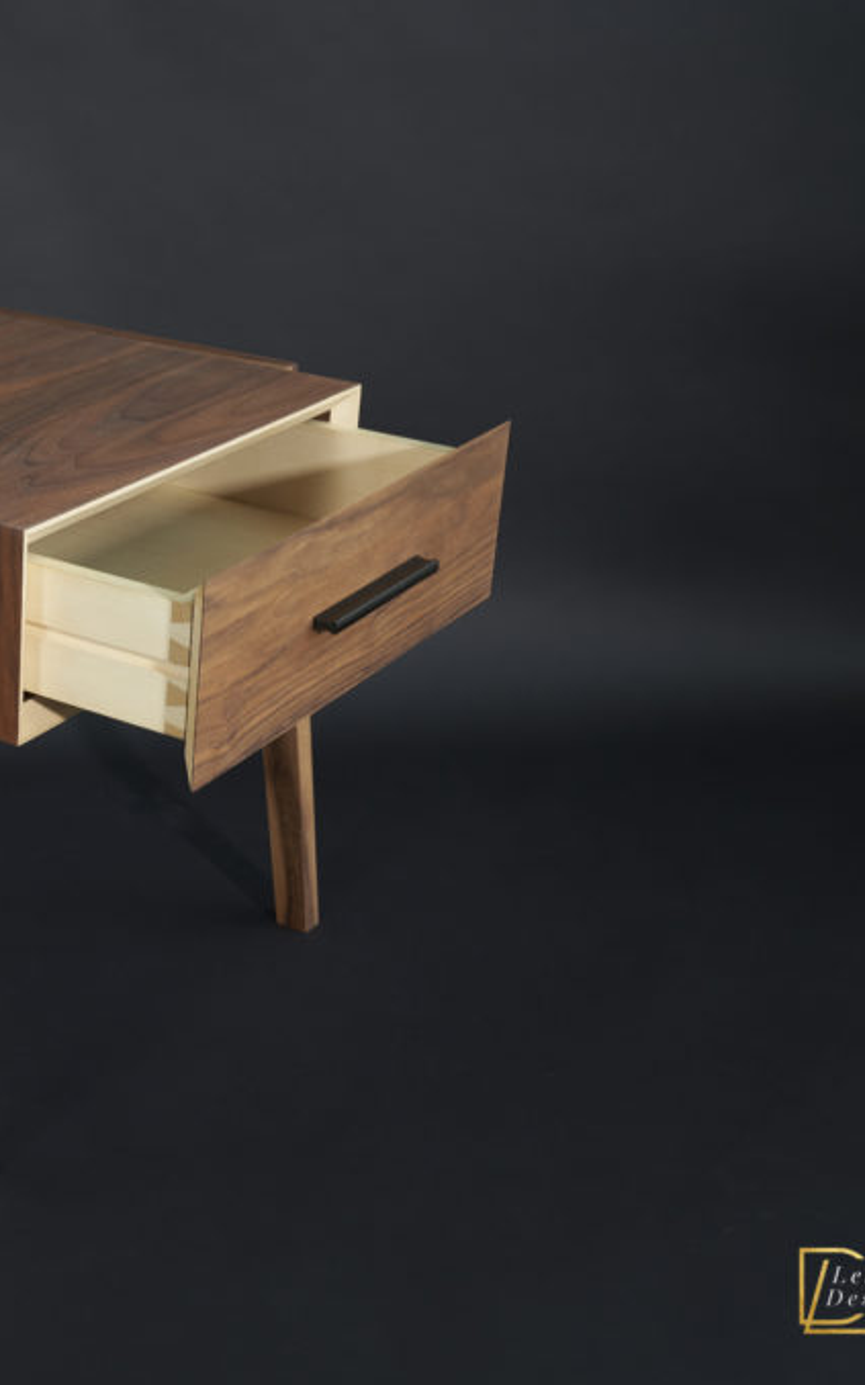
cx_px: -67
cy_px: 695
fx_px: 2037
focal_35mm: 54
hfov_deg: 22.7
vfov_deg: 37.5
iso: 200
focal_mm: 35
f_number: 8
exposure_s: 1/1.59
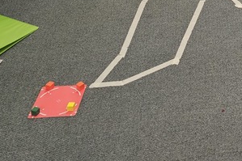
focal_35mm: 82
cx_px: 336
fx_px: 551
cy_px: -146
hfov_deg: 21.7
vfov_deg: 14.3
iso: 640
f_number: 1.7
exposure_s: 1/120
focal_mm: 6.3
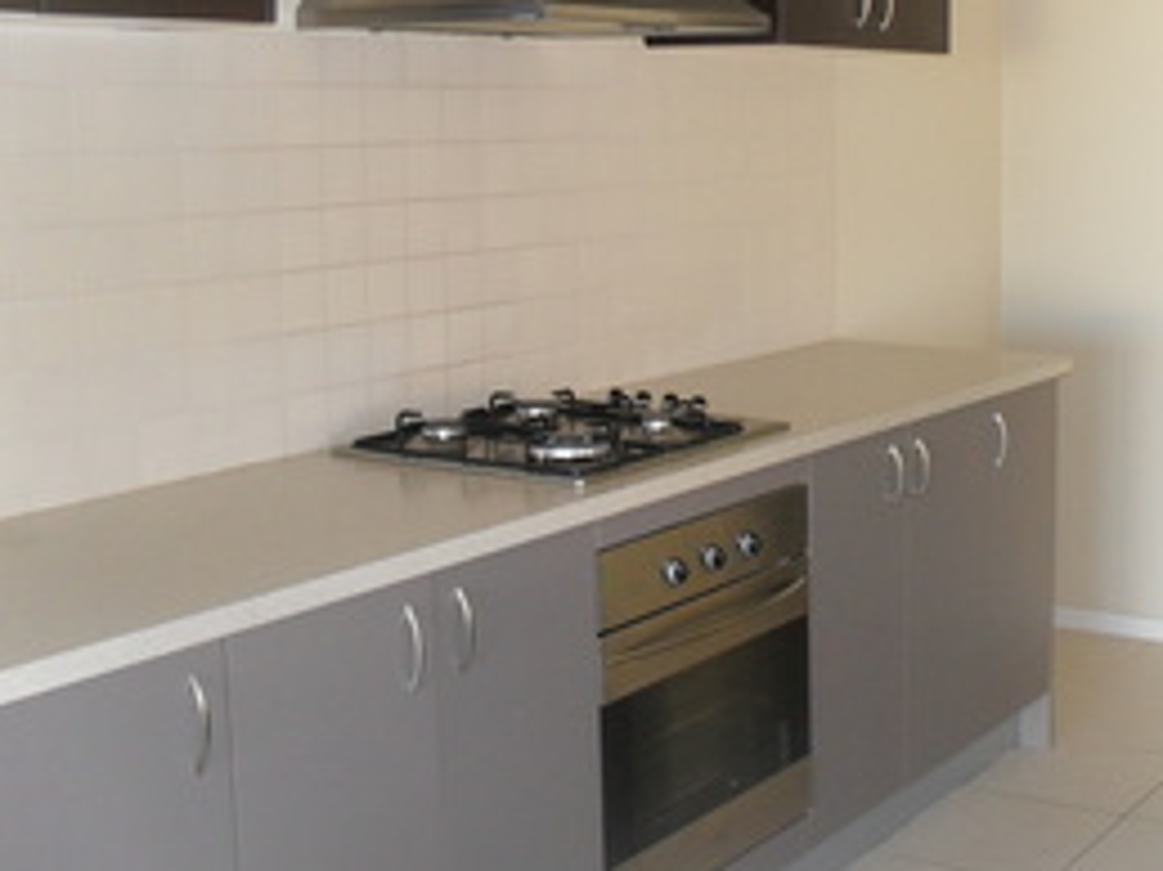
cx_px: 894
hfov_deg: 34.7
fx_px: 1813
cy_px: 332
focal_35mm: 54
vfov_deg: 26.9
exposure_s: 1/45
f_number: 3.2
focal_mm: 6.3
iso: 160
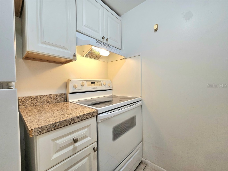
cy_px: 86
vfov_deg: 89.9
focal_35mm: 13
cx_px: 114
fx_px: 86
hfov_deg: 106.2
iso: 64
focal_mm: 2.2
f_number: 2.2
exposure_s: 1/60.2
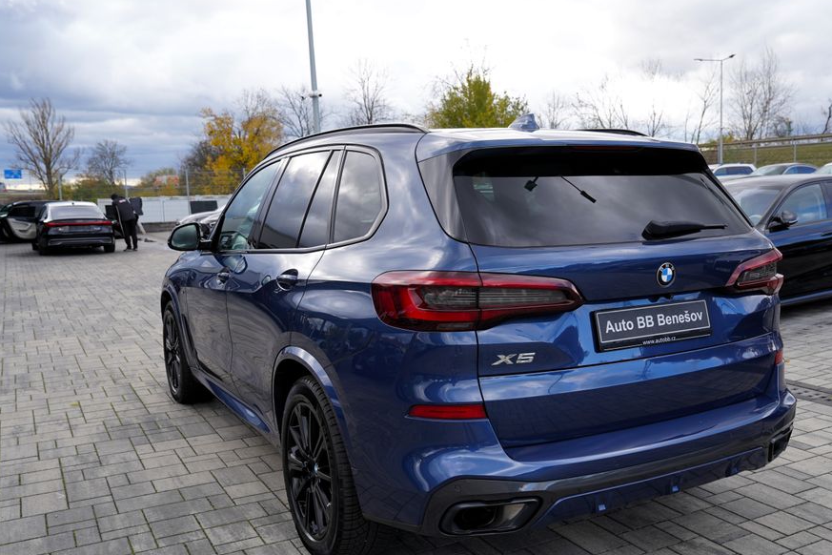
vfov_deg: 38.9
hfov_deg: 55.6
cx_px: 470
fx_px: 786
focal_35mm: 34
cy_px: 300
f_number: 5.6
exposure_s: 1/100
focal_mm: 29
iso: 100
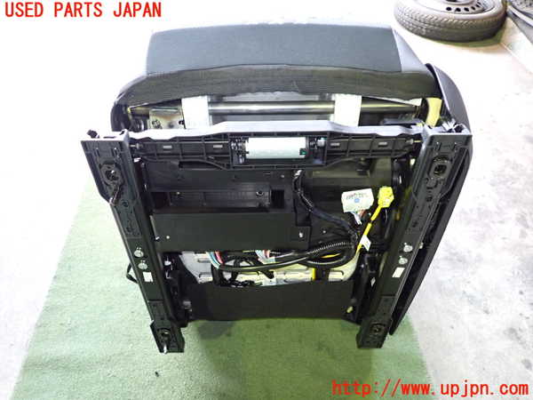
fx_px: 385
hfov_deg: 69.4
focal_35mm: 25
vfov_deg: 54.9
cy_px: 200
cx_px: 266
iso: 640
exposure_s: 1/30
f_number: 2
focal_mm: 4.5
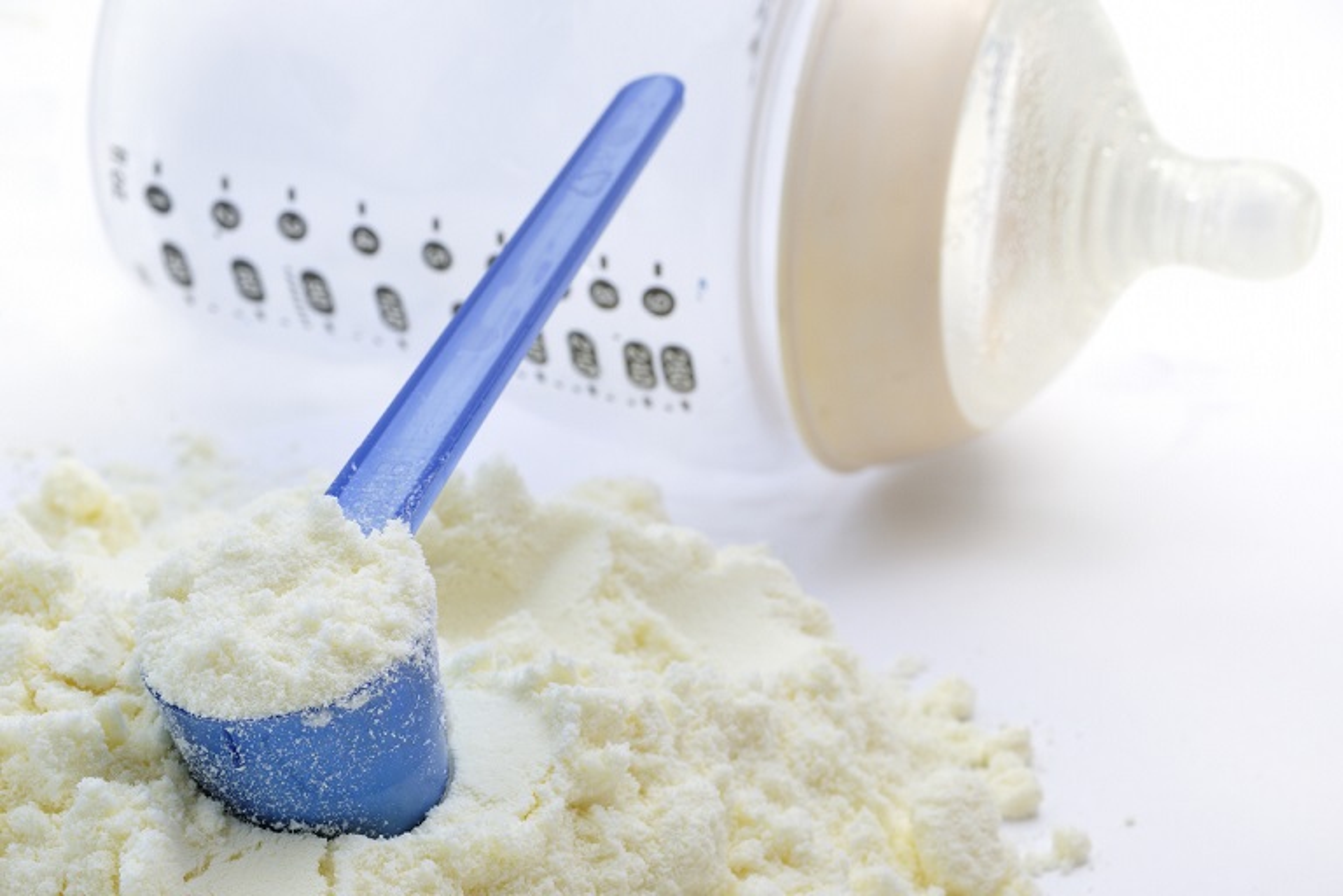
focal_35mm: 135
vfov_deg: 10.2
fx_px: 5036
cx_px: 672
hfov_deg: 15.2
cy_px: 448
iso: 200
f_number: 20
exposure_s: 1/250
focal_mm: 90
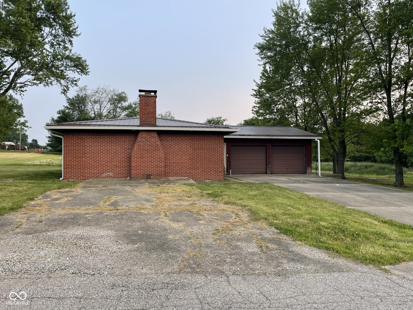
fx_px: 310
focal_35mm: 26
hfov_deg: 67.3
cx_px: 206
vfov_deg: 53.1
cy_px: 155
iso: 32
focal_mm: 4.2
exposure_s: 1/425
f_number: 1.6
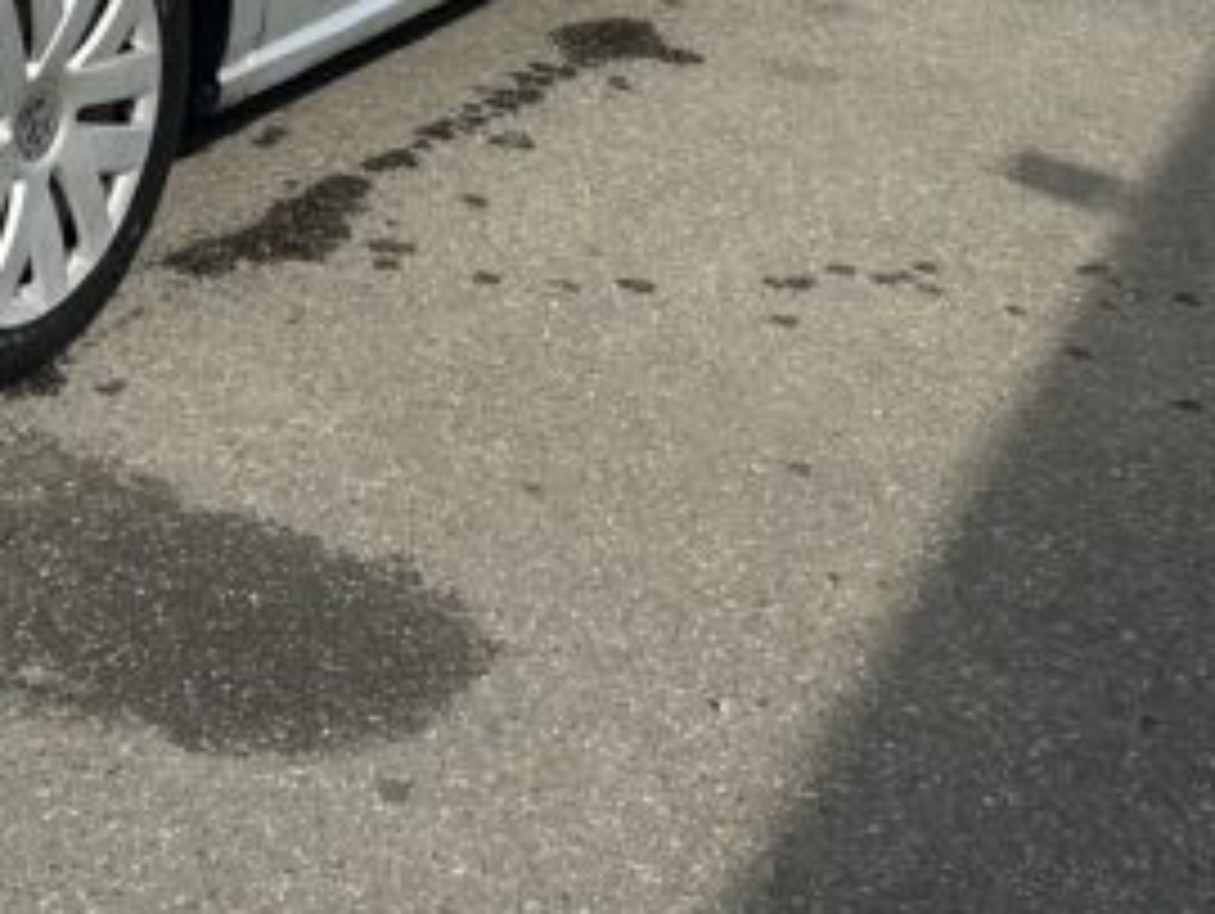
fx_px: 2494
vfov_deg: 18.9
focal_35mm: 71
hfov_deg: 26.3
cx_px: 72
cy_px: -347
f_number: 1.78
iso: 80
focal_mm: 6.86
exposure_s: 1/5848
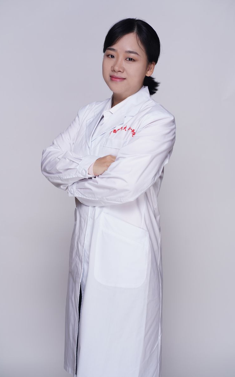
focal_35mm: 87
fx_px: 892
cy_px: 189
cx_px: 119
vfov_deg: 23.8
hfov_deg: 15.0
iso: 100
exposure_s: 1/160
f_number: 5.6
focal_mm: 85
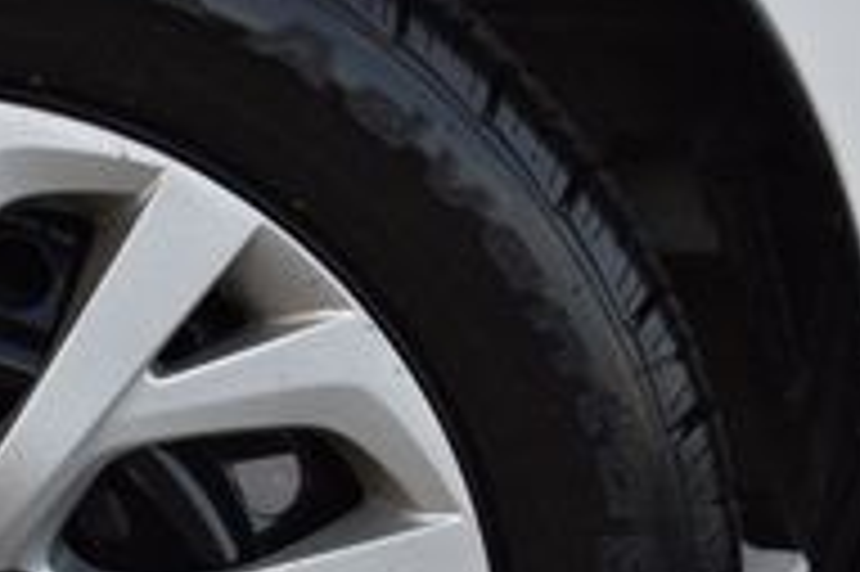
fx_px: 4193
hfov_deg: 11.6
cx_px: 27
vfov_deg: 7.7
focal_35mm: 176
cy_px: 775
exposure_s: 1/80
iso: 400
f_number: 4.5
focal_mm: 35
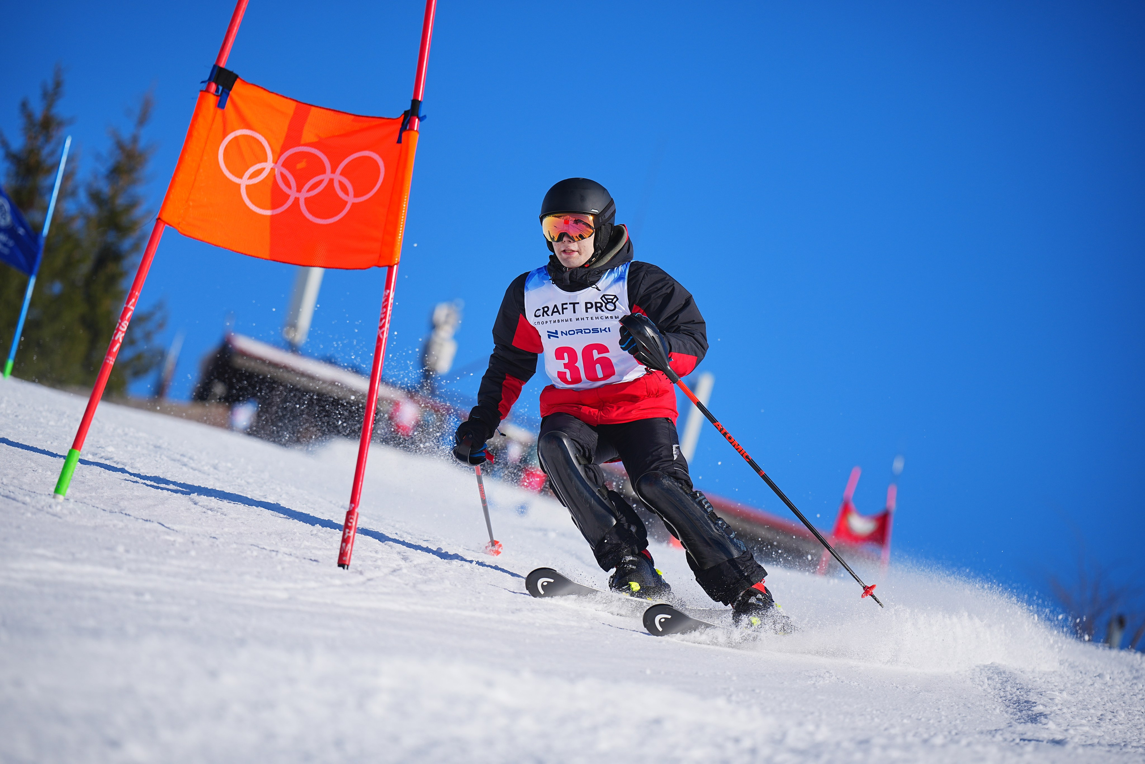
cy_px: 382
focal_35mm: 136
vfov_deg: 10.1
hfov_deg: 15.1
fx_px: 4325
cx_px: 572
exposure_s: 1/4000
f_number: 2.8
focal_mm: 136
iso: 100
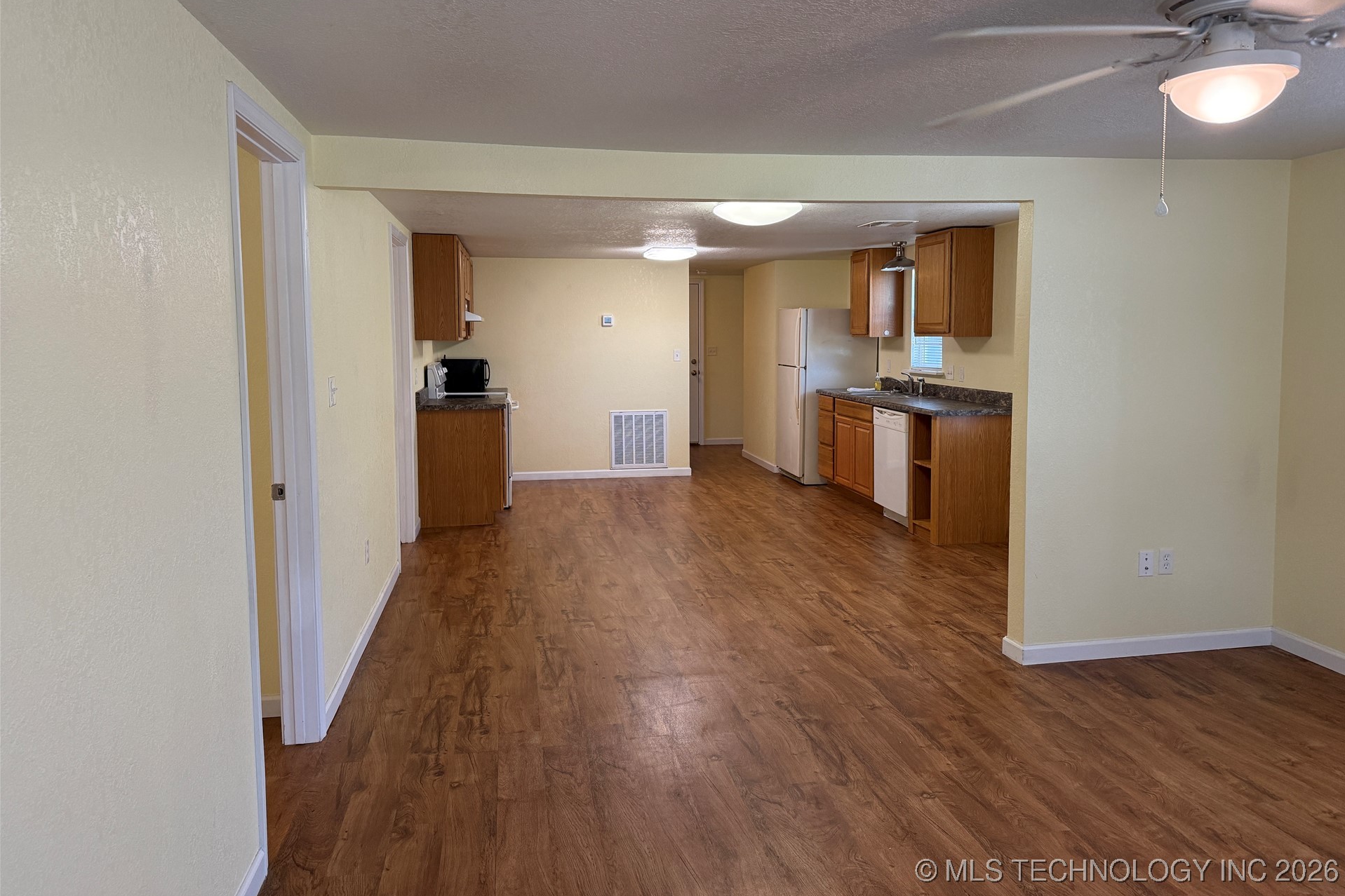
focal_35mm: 25
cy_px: 395
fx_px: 934
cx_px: 673
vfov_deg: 51.2
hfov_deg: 71.5
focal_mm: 6.76
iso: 320
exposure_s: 1/120
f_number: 1.78
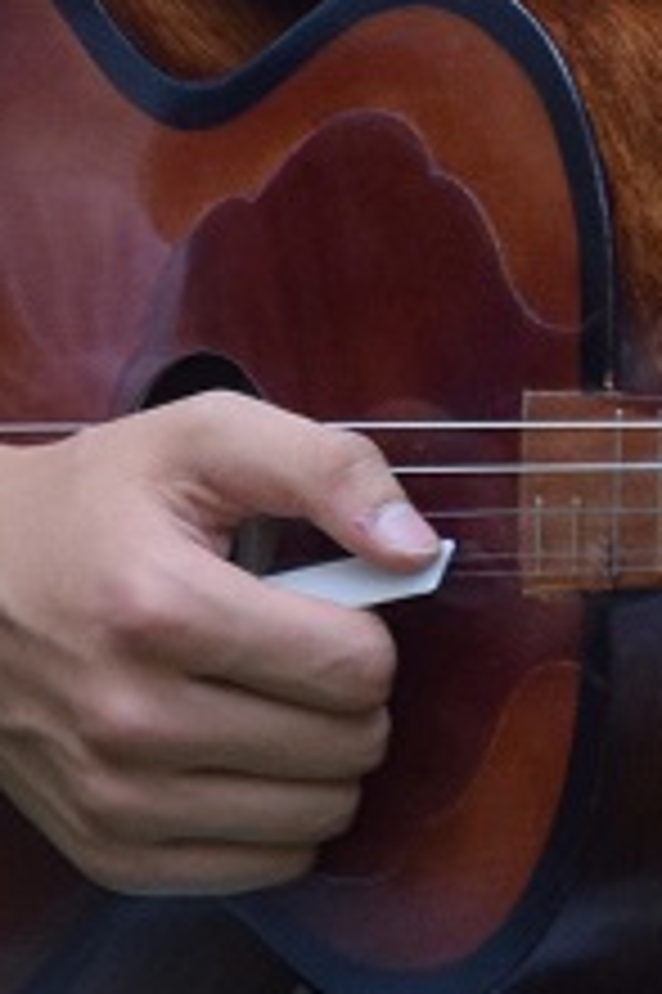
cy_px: -337
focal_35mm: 651
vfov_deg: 3.2
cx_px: 549
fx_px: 17984
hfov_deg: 2.1
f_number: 5.3
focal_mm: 80
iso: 800
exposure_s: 1/160
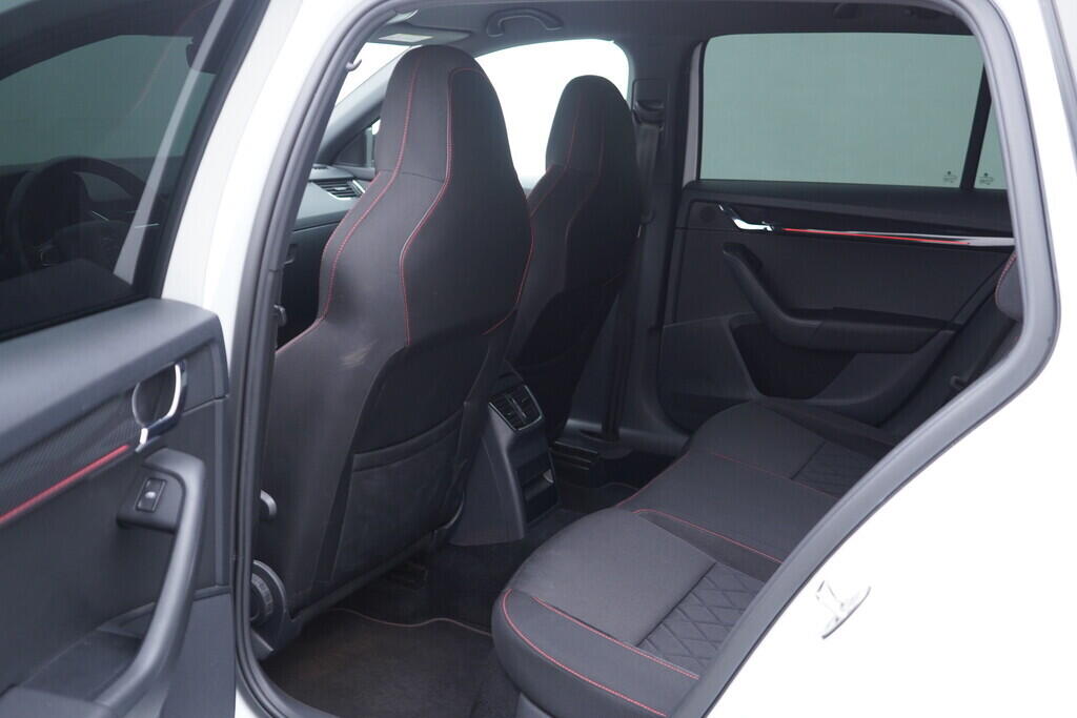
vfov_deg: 36.9
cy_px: 359
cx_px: 538
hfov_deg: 53.1
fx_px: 1077
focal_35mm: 36
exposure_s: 1/40
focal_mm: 24
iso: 400
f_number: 2.8
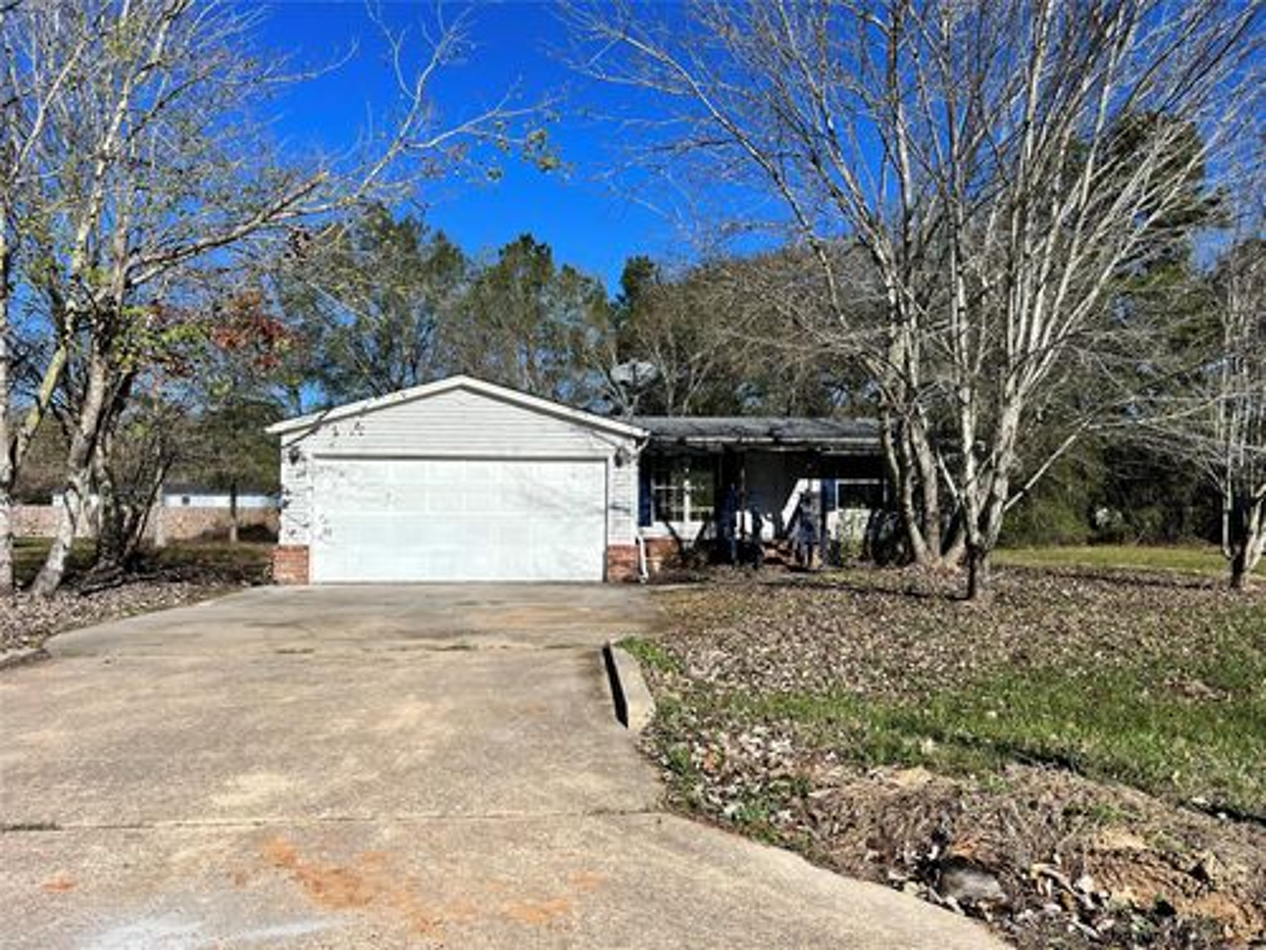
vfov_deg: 53.1
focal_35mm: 26
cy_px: 475
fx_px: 951
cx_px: 633
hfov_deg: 67.3
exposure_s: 1/6211
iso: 50
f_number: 1.5
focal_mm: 5.7
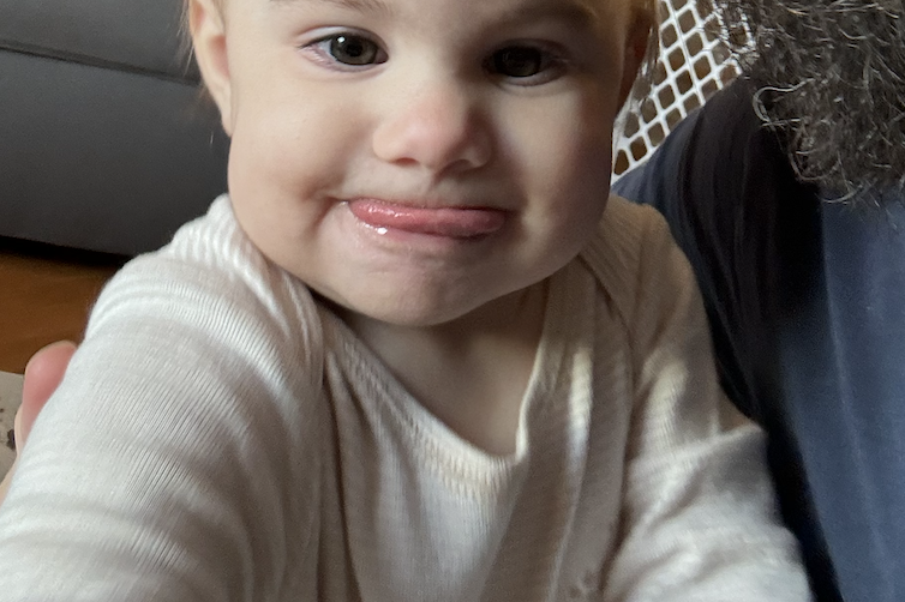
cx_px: 498
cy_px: -155
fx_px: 1332
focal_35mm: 53
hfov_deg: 37.5
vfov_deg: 23.0
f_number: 1.9
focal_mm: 2.69
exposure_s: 1/54
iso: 100
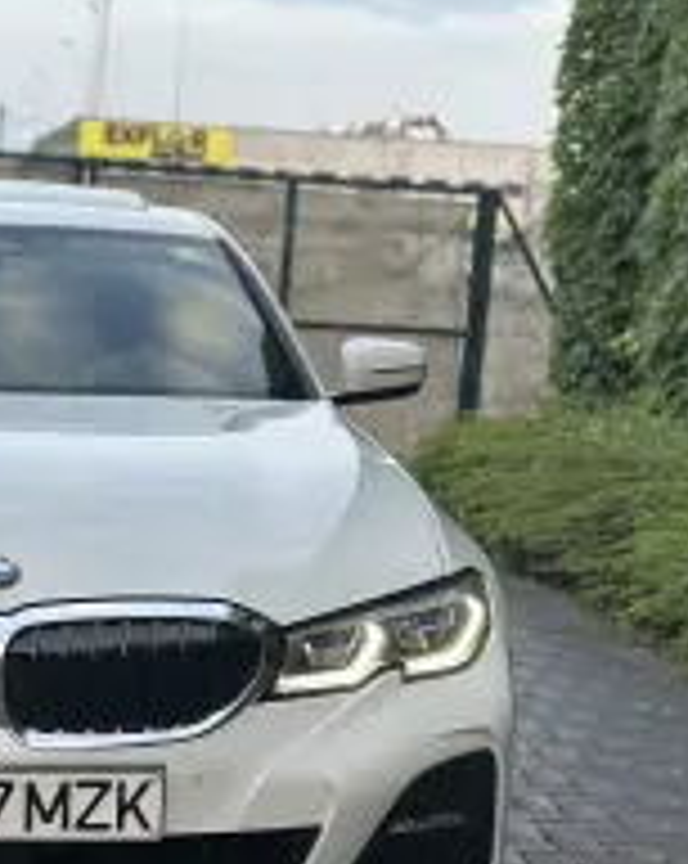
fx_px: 2245
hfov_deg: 17.2
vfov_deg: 21.7
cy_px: 549
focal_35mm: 88
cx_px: 76
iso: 80
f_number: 1.78
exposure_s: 1/98
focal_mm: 6.86
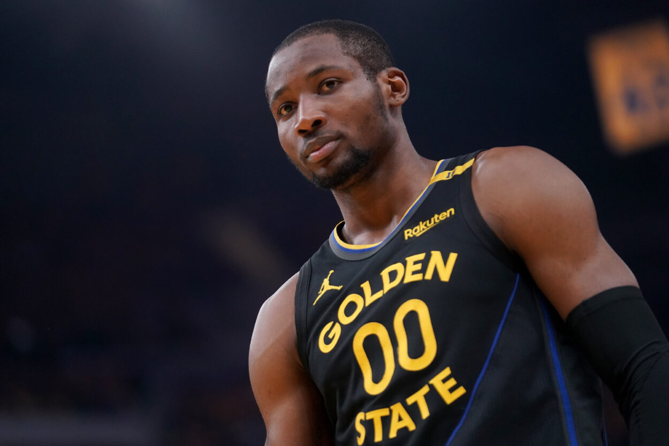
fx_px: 3121
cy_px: 223
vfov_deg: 8.2
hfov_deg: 12.2
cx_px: 334
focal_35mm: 168
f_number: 2.8
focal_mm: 168
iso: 3200
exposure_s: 1/2000
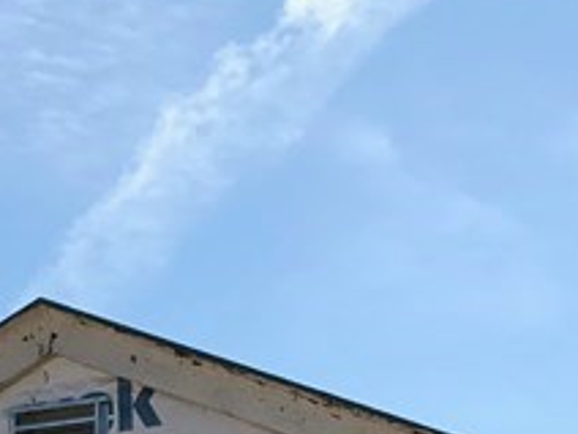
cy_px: 792
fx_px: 2254
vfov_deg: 10.3
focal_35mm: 135
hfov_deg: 14.6
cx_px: 327
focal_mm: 3.99
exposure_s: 1/1880
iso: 20
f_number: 1.8
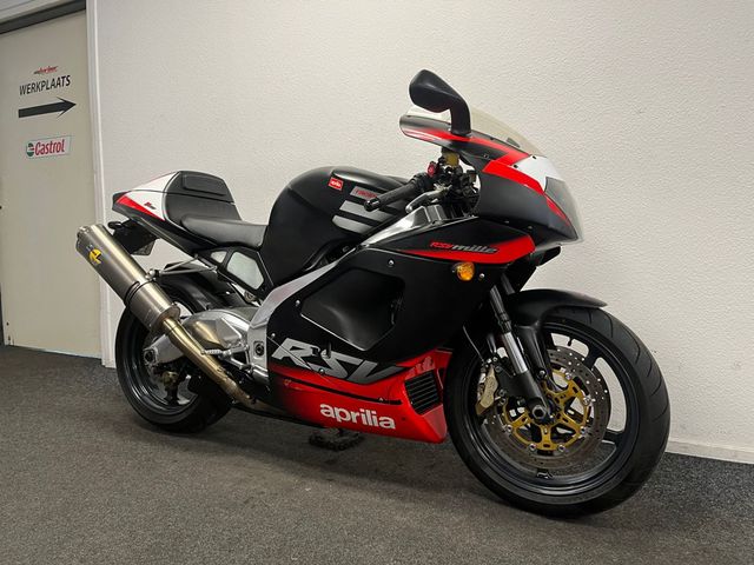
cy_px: 282
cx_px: 377
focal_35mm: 26
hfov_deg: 67.3
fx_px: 566
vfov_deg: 53.1
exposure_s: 1/50
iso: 80
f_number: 1.6
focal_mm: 5.1
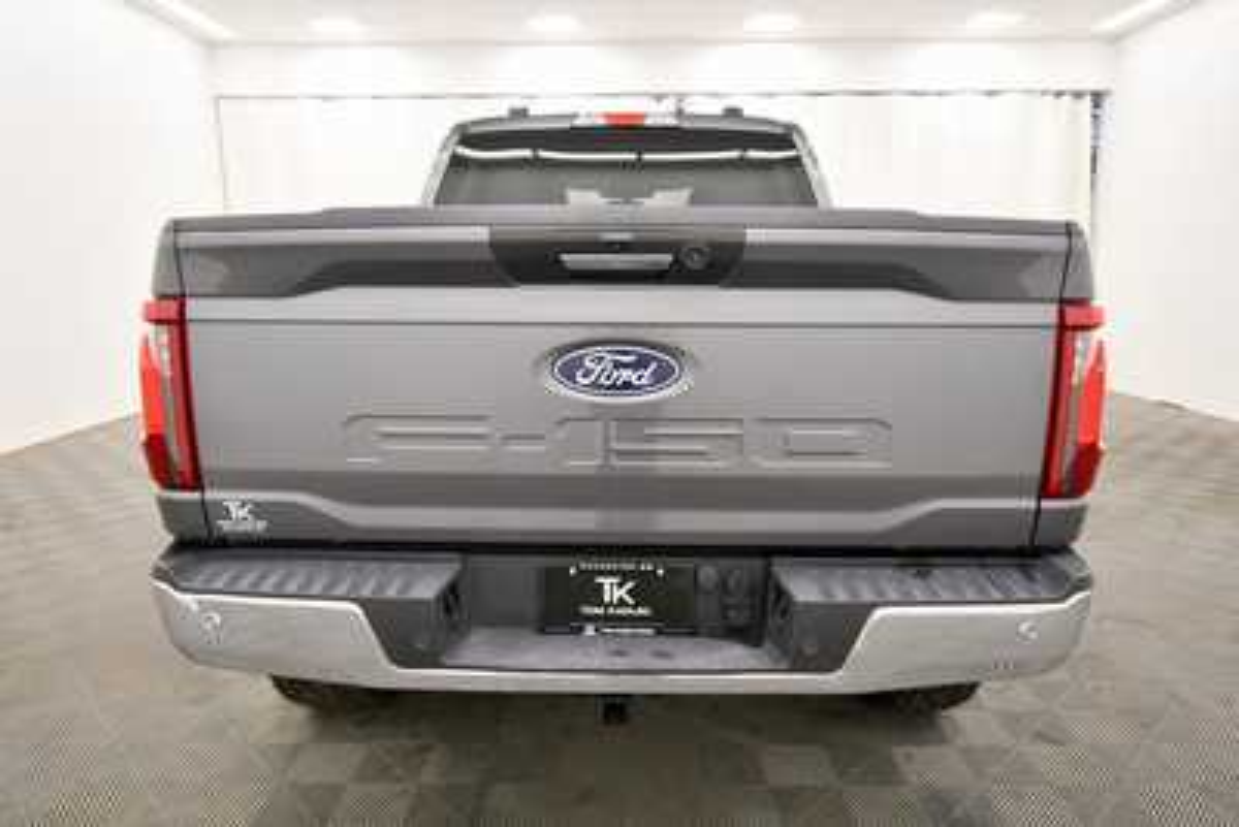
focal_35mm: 22
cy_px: 414
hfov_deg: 78.6
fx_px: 757
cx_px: 620
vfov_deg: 57.3
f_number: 5.3
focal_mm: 15
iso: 1250
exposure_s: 1/125
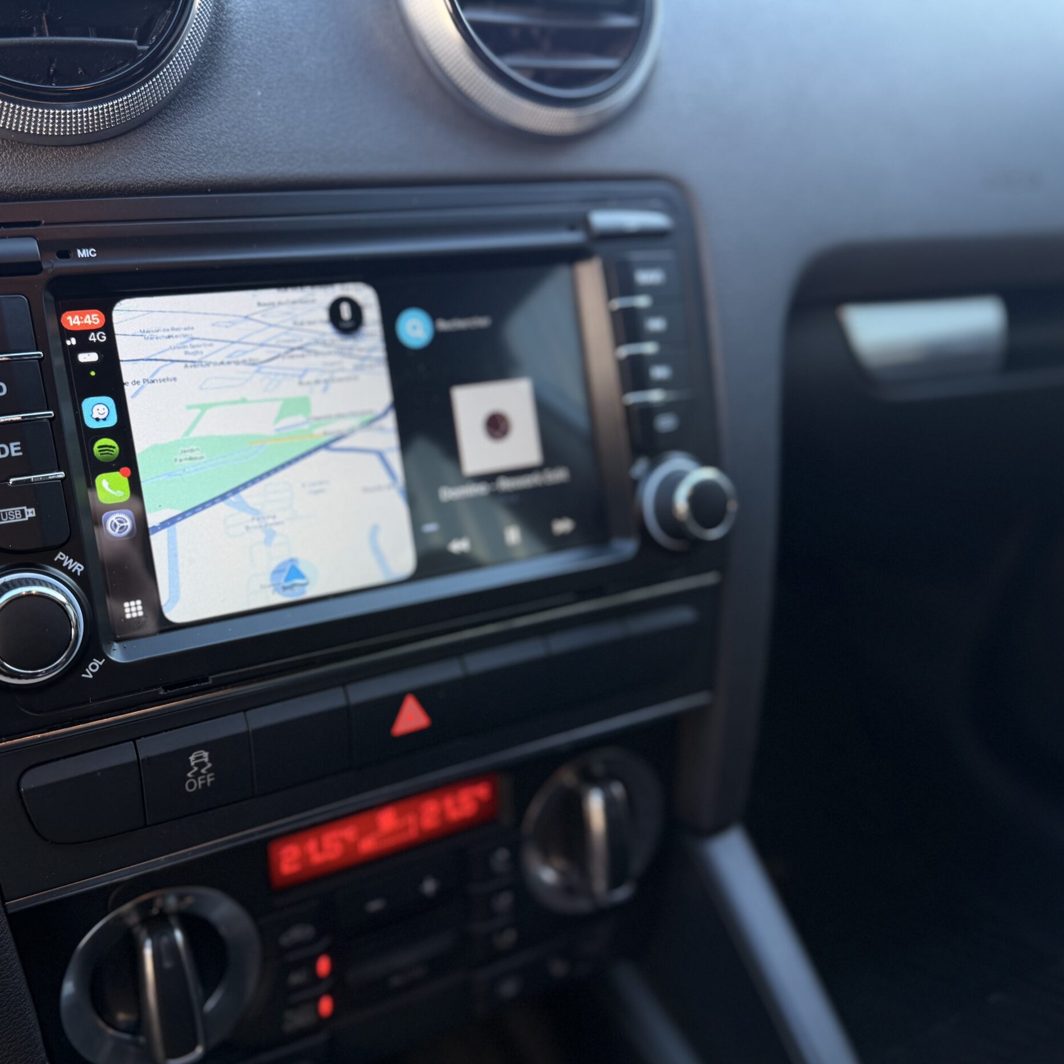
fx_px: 1008
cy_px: 541
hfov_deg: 54.8
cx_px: 378
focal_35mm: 29
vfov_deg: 55.6
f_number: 1.78
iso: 64
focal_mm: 6.76
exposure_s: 1/100
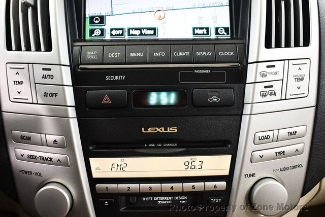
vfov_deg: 36.9
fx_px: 325
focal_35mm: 36
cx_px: 162
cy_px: 108
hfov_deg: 53.1
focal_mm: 18
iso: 3200
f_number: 3.5
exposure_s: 1/80
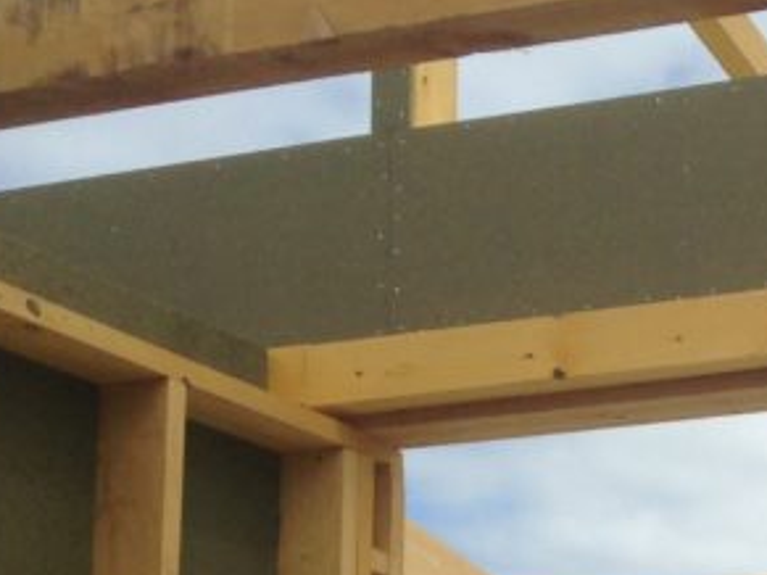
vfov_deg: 12.1
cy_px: 899
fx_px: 2569
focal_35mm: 116
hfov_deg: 15.5
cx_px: 1186
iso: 50
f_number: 2.4
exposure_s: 1/1869
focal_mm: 4.12
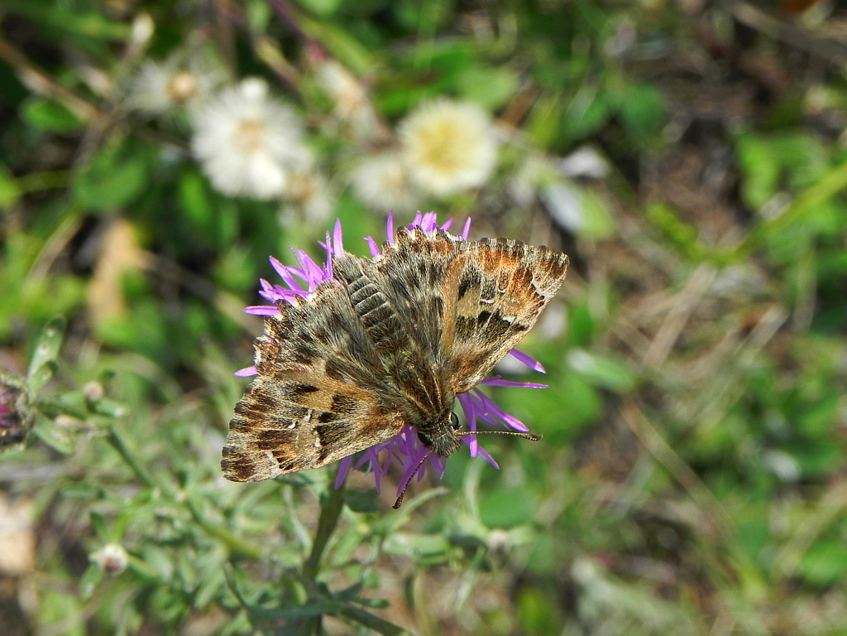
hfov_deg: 18.7
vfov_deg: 14.1
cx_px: 424
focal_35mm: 105
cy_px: 318
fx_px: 2569
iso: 160
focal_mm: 18.8
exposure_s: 1/303
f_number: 7.1
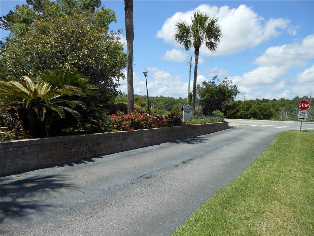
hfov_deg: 69.4
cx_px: 157
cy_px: 118
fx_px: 227
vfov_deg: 54.9
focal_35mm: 25
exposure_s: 1/1250
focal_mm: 4.5
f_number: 3.2
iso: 80
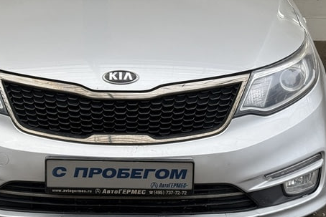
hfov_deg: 20.6
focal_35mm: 99
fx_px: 897
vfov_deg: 13.7
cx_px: 117
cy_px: 33
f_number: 1.78
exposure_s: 1/588
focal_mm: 6.76
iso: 64
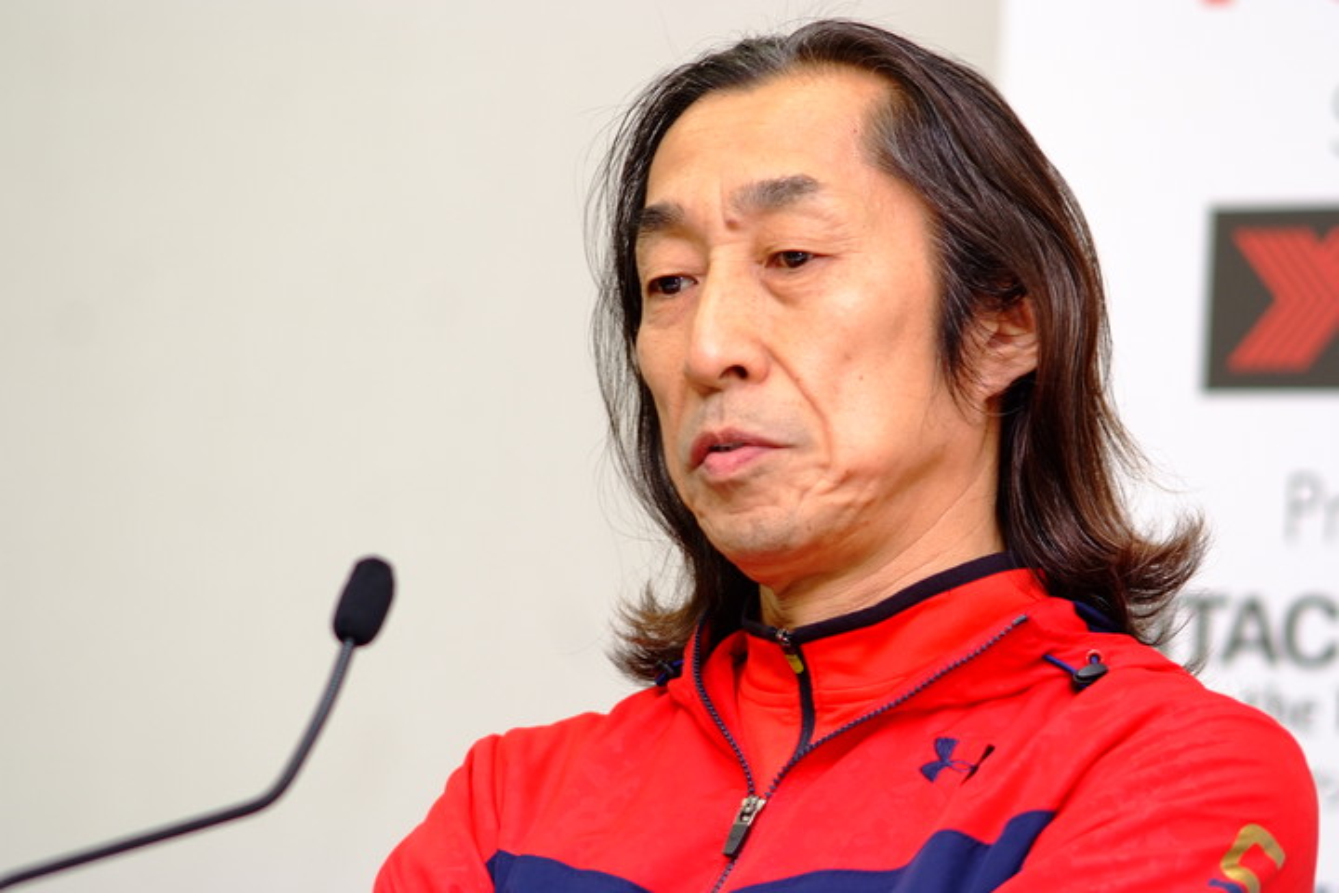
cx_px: 670
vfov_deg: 5.1
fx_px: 10042
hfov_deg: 7.6
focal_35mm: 270
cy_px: 446
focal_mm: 180
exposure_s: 1/125
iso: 400
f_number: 2.8
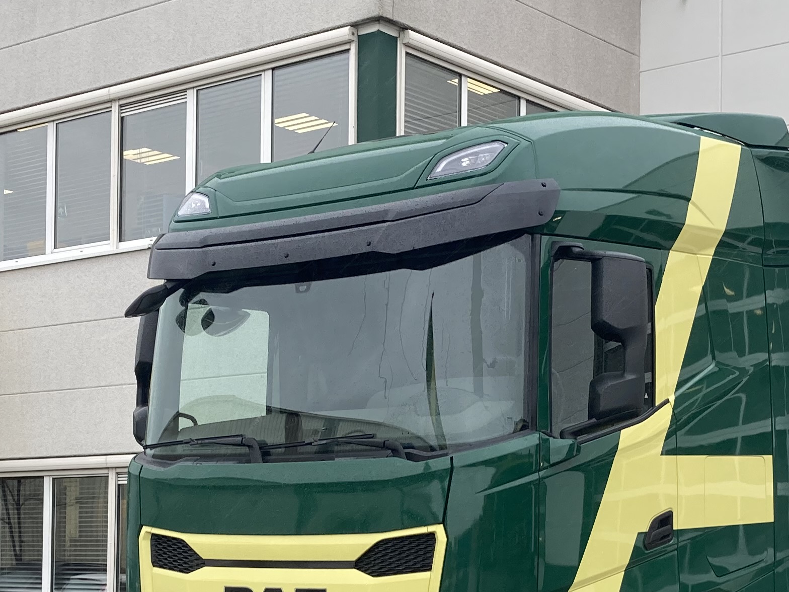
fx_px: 1641
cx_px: 411
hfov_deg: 27.0
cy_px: 523
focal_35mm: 72
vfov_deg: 20.1
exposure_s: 1/167
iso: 20
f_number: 1.8
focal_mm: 3.99
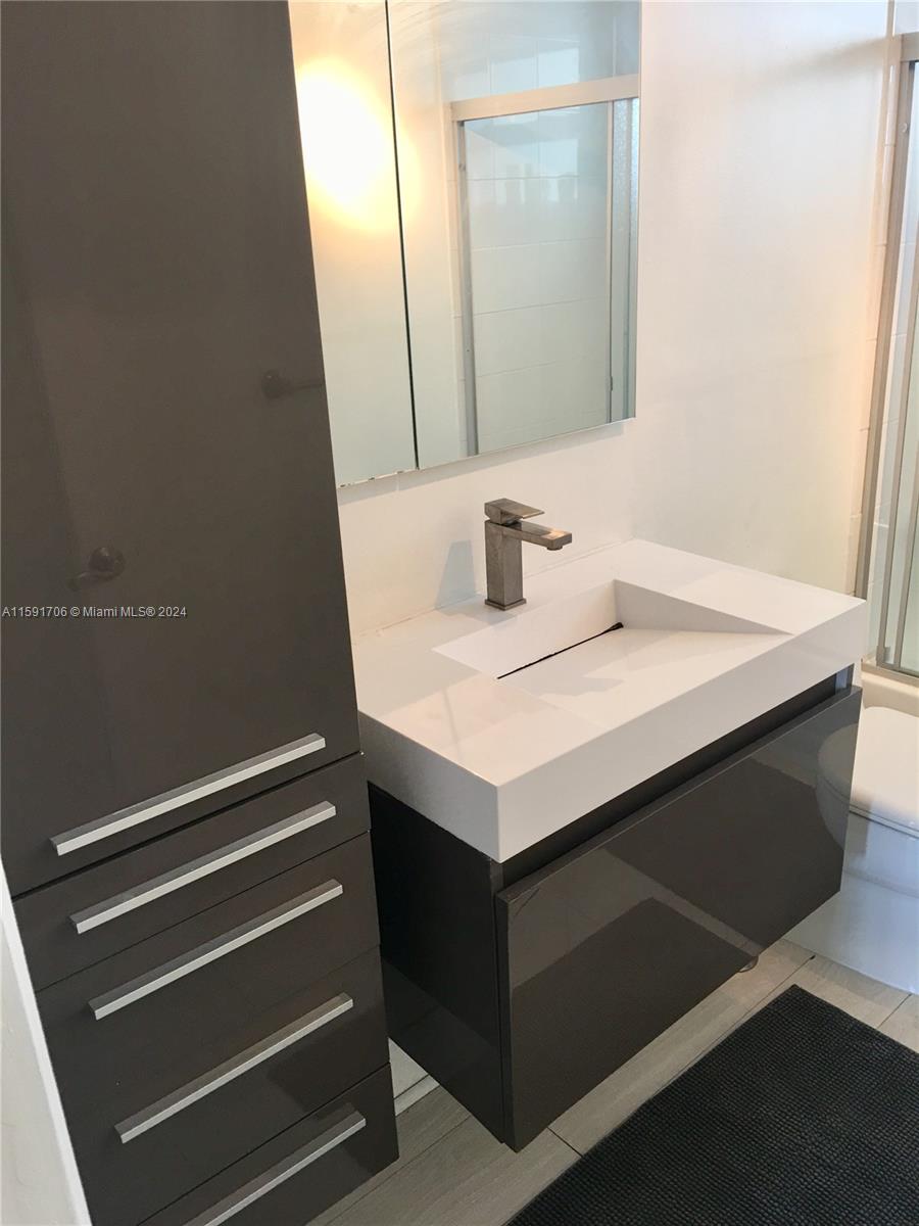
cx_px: 460
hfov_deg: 48.2
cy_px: 613
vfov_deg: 61.7
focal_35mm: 29
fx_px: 1027
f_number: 2.2
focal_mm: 4.15
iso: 25
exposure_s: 1/15
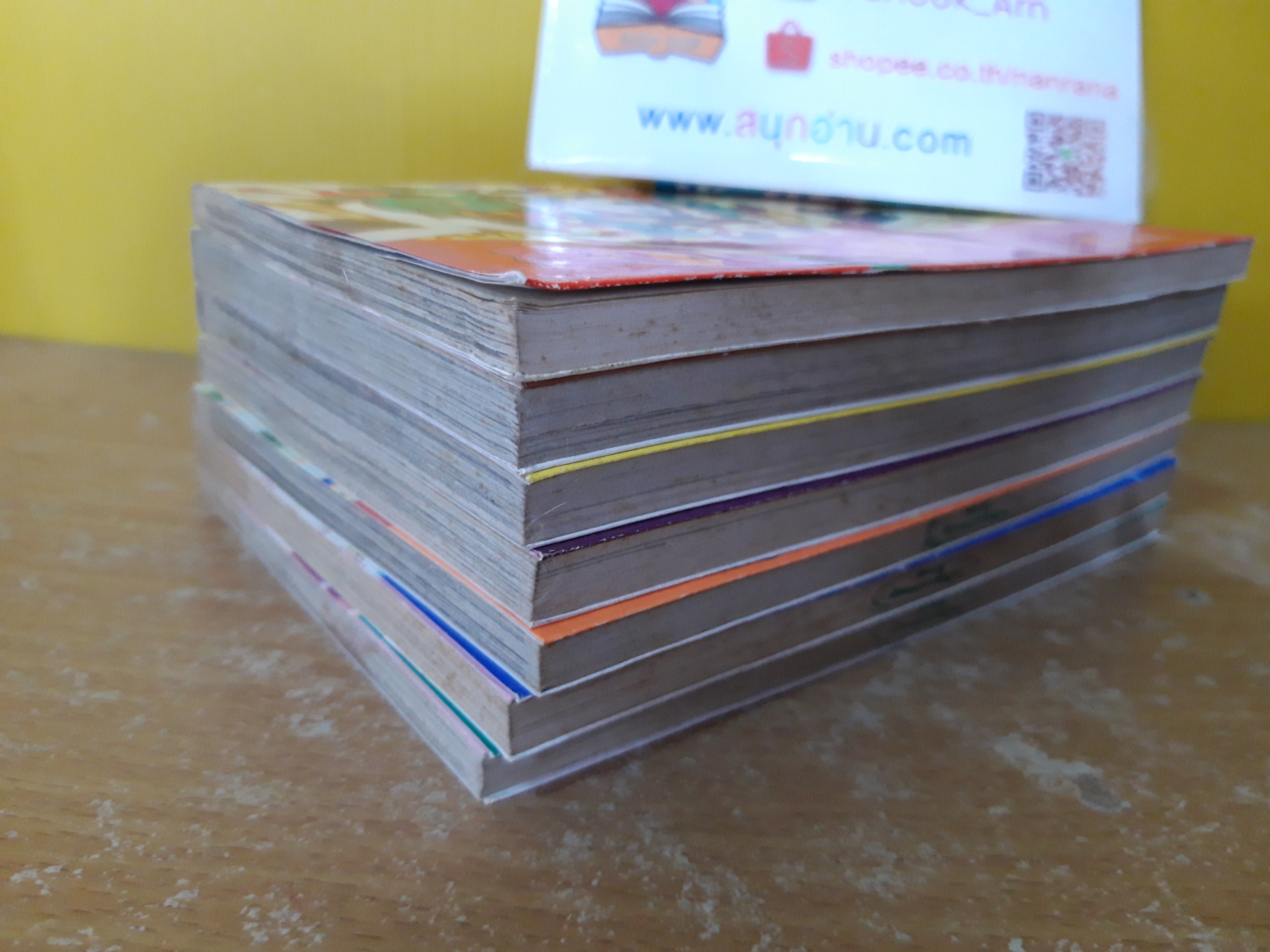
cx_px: 635
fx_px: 954
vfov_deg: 53.1
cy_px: 476
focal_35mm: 26
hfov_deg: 67.3
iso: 400
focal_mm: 3.93
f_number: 1.7
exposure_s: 1/25
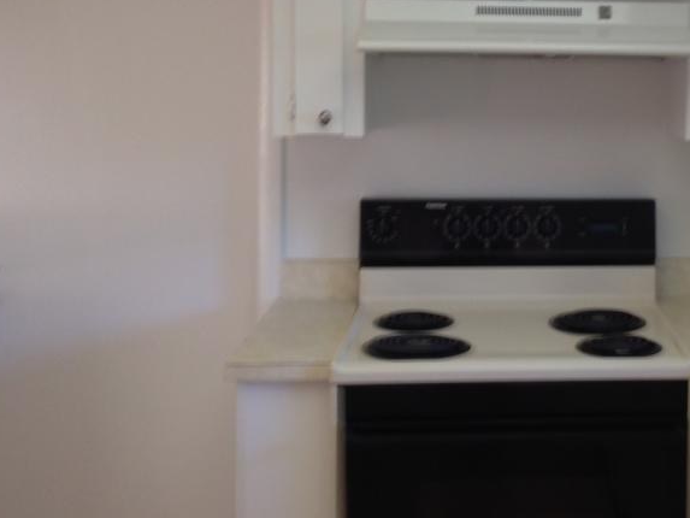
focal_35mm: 59
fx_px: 1176
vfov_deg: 24.5
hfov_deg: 31.6
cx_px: 584
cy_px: 123
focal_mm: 4.12
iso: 50
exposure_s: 1/30
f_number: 2.4
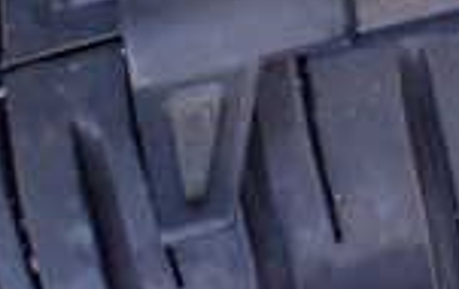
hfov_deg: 15.9
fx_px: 1579
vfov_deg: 9.5
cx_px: 562
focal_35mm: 126
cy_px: -362
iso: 500
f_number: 2.3
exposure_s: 1/125
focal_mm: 5.4
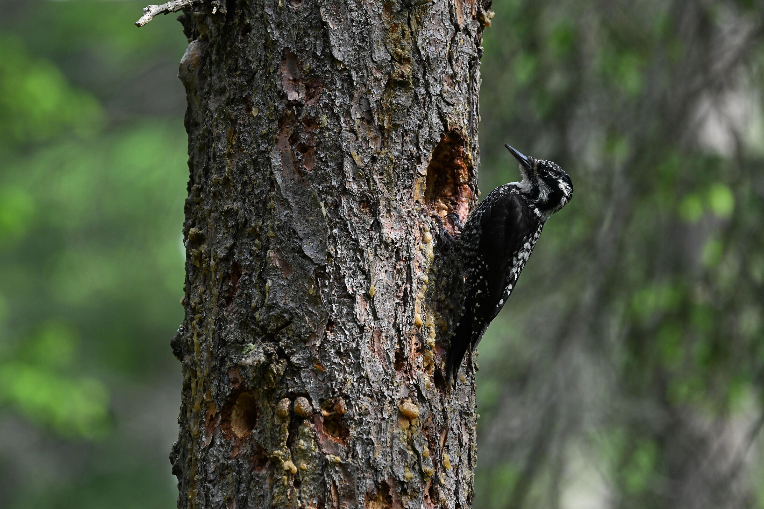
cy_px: 254
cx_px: 382
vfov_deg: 3.4
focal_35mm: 400
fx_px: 8488
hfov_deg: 5.2
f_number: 8
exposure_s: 1/500
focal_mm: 400
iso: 2000
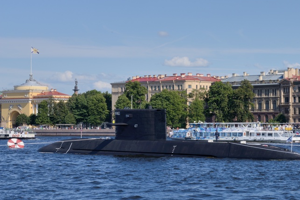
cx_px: 235
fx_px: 917
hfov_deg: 18.4
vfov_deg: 12.5
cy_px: 115
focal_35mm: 110
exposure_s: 1/160
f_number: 16
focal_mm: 70
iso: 160
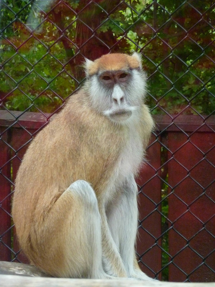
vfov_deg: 7.1
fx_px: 2302
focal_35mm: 278
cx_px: 108
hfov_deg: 5.3
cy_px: 144
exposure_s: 1/250
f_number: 4.8
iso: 800
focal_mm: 45.7
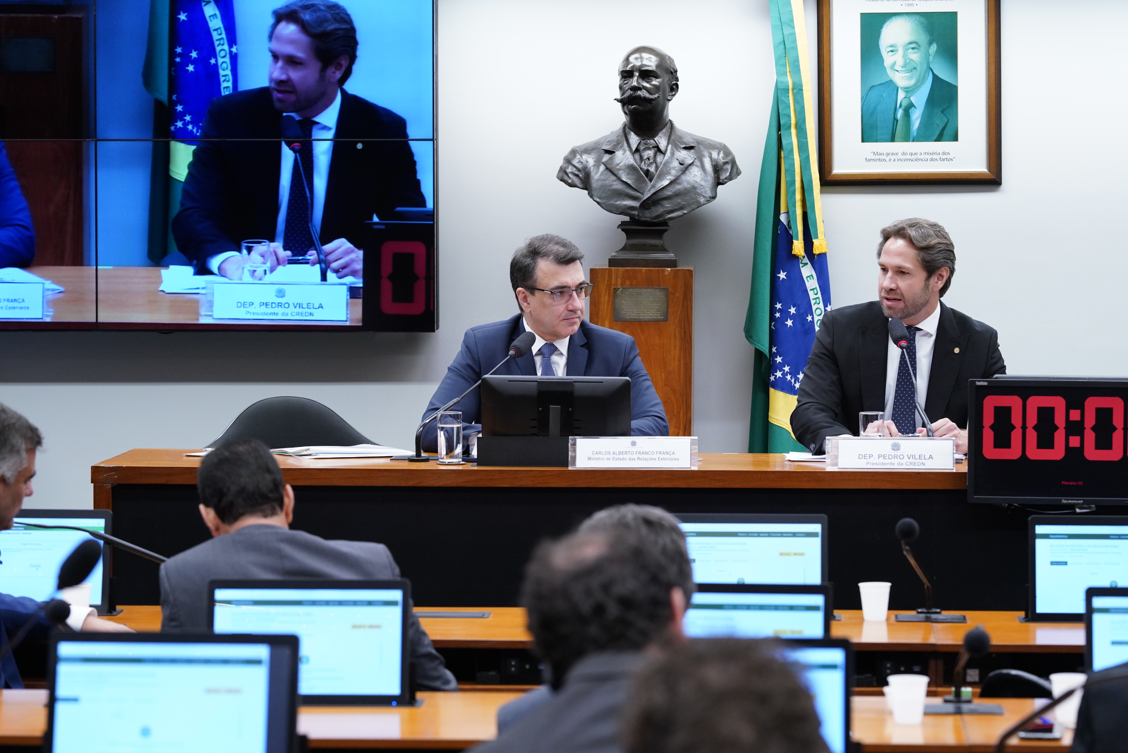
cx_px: 564
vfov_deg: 10.2
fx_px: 4231
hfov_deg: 15.2
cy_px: 376
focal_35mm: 135
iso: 3200
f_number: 5
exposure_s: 1/250
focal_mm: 135
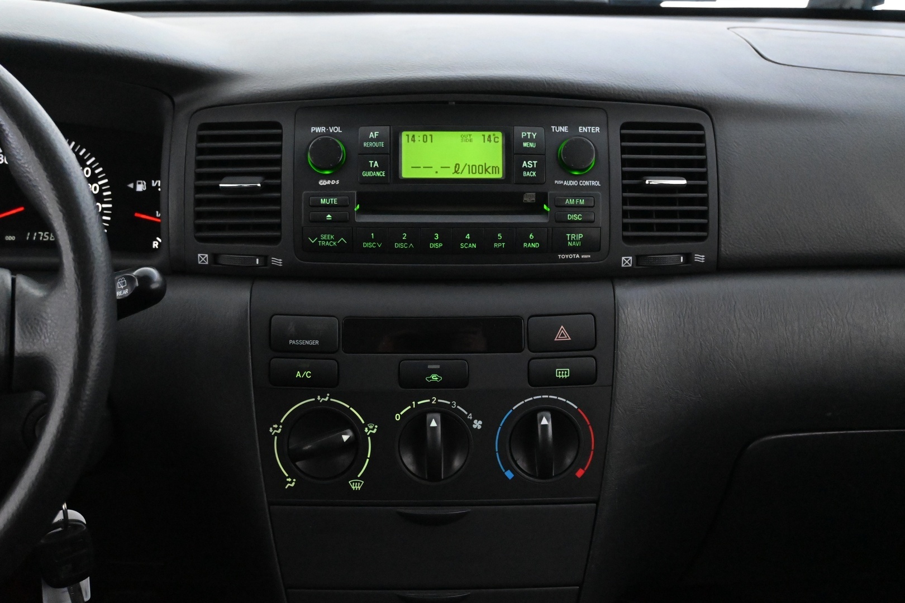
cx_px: 452
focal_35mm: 47
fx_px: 1188
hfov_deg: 41.7
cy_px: 302
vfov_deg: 28.5
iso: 9000
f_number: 5
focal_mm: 31.5
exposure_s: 1/50
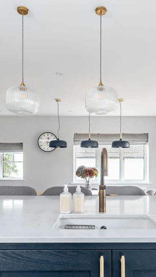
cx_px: 121
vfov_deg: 58.5
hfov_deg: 34.7
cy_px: 178
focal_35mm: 33
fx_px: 243
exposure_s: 1/30
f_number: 8
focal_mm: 10
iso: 640
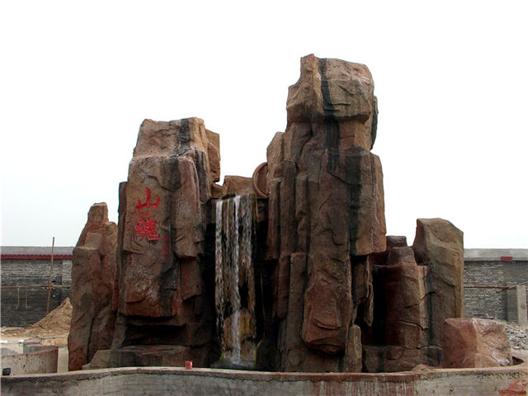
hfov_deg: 39.7
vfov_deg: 30.3
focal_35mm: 48
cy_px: 198
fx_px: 732
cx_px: 264
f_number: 6.2
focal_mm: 7.5
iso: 100
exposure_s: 1/125
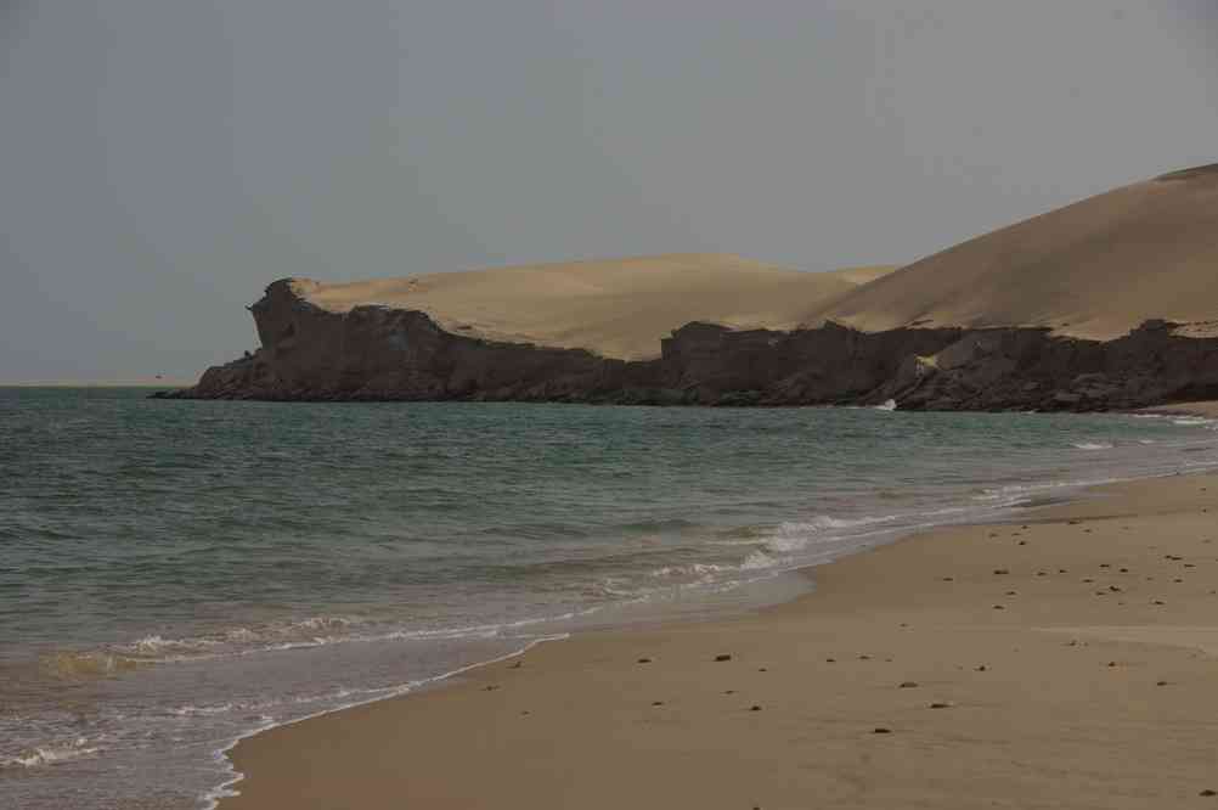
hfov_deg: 19.5
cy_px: 405
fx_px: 3549
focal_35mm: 105
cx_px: 609
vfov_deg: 13.0
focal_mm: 70
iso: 100
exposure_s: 1/250
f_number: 9.5
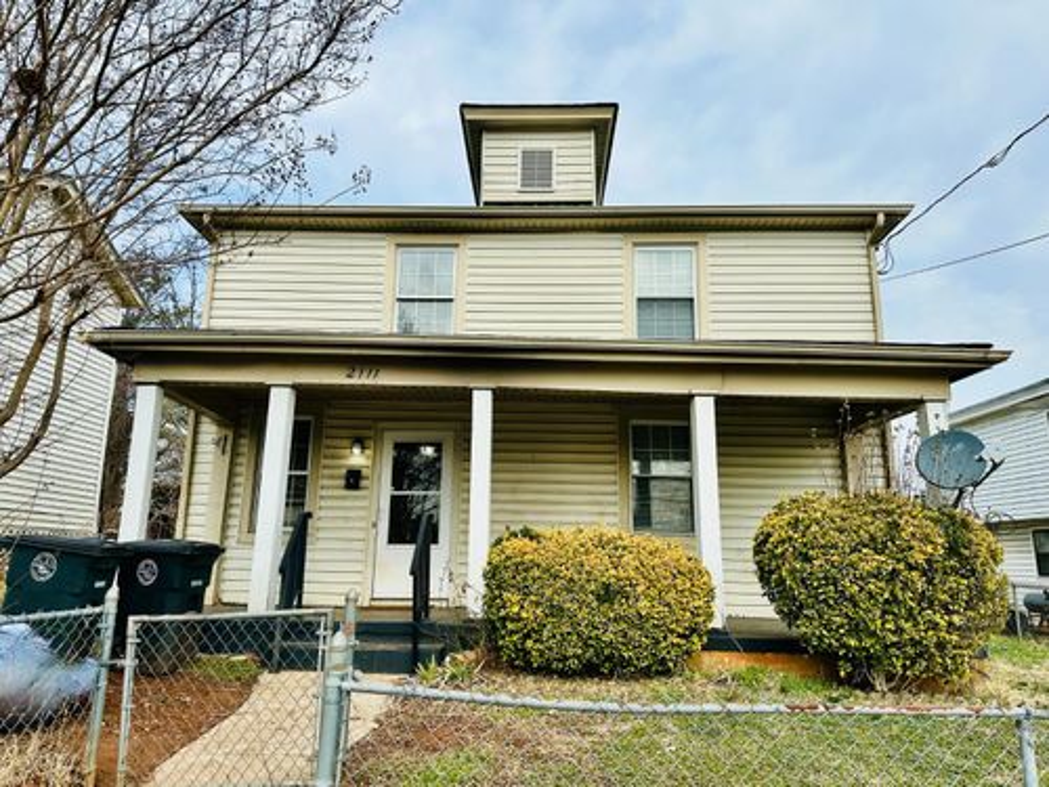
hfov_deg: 71.6
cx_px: 524
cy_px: 394
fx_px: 727
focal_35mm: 24
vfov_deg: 56.8
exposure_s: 1/4348
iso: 80
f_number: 1.78
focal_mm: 6.86
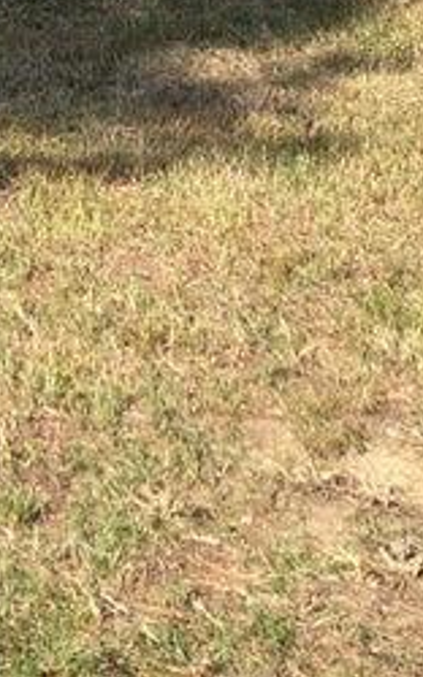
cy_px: -601
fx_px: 2456
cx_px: -4
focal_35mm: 133
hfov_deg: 9.8
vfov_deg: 13.8
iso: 25
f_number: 1.8
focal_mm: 5.4
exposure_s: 1/878
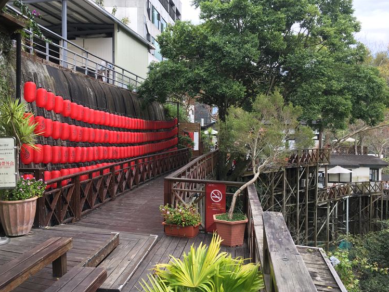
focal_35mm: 31
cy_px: 146
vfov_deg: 45.4
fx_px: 348
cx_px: 186
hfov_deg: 58.3
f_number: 2.2
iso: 25
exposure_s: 1/40
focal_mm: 4.15
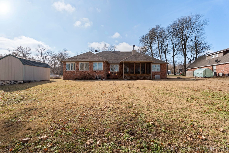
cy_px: 76
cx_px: 114
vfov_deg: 73.7
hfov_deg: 96.7
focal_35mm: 16
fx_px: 102
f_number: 9
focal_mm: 16
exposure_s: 1/200
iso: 250
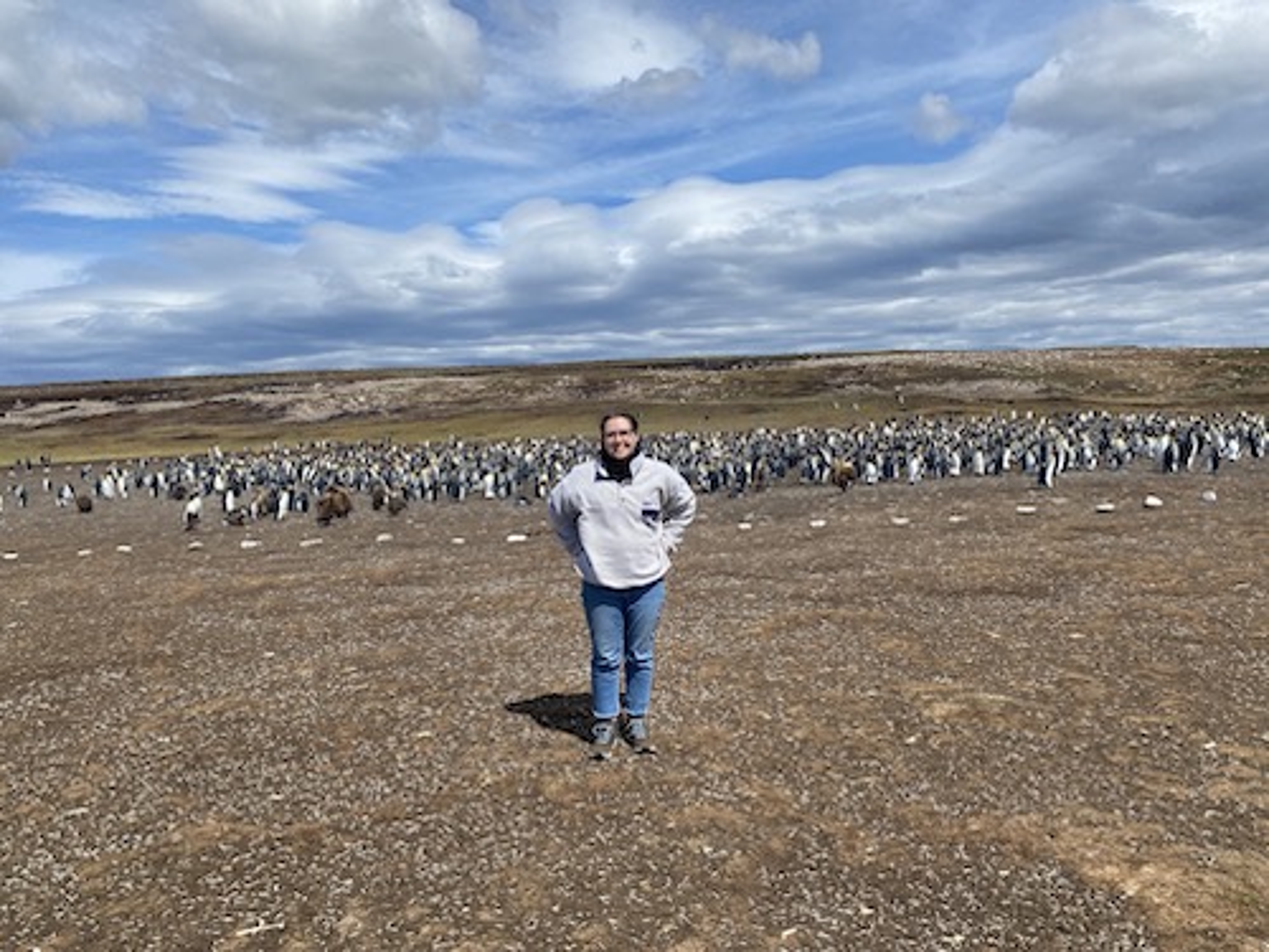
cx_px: 634
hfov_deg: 67.3
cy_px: 476
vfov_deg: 53.1
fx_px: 953
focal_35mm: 26
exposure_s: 1/5025
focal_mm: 4.25
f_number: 1.8
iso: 32
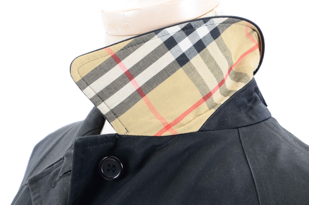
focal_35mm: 135
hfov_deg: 15.2
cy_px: 102
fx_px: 1156
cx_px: 154
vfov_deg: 10.1
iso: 400
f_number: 10
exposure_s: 1/80
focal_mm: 90
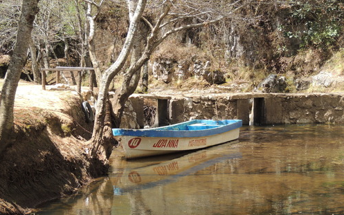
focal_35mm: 128
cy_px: 119
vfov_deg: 10.2
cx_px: 172
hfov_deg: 16.3
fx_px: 1200
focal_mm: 21.4
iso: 100
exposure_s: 1/200
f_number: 4.2
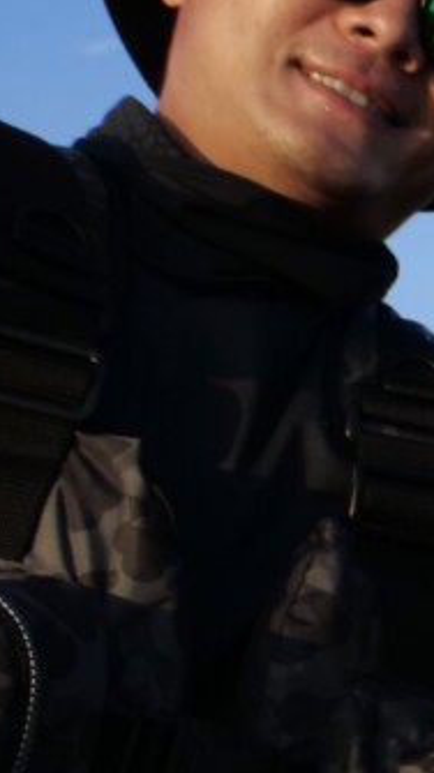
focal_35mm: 80
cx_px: 1157
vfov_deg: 26.0
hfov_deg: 11.4
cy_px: 625
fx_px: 1640
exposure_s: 1/640
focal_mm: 12
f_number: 6.3
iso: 400
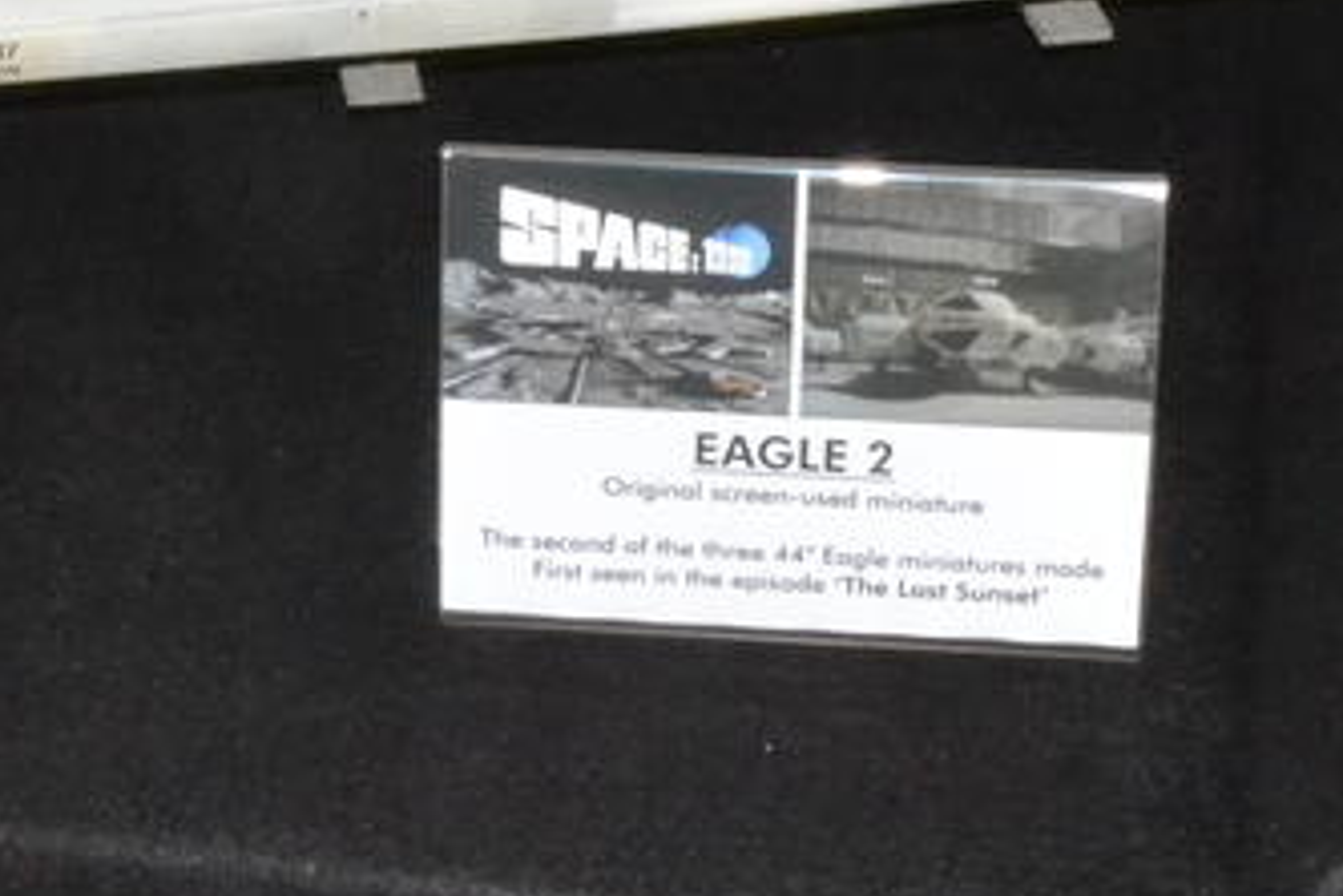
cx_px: 573
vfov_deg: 12.4
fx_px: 4029
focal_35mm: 108
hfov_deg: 18.9
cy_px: -210
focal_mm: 20
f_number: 25
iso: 3200
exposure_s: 1/60
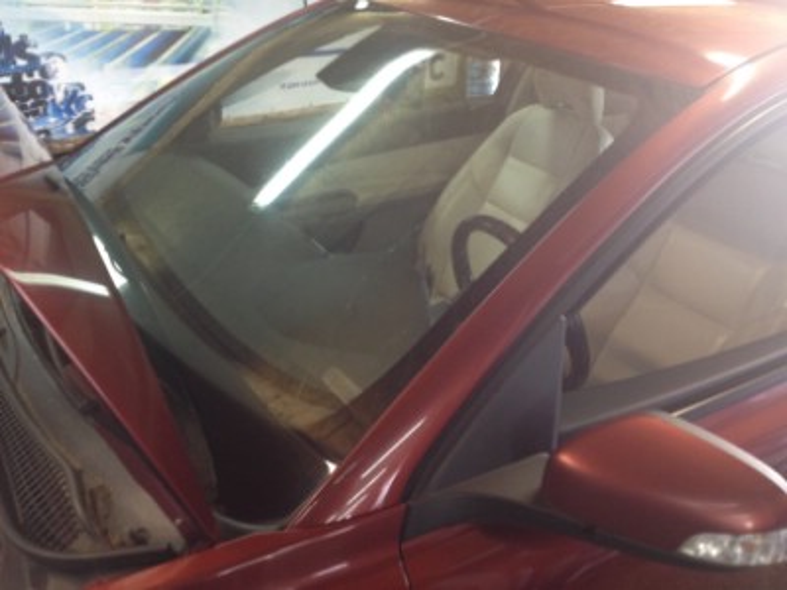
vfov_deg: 40.7
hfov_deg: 52.6
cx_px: 394
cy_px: 295
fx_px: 796
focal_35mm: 35
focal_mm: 4.28
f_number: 2.4
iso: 125
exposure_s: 1/20
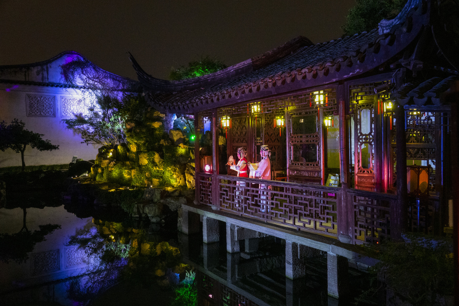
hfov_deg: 63.7
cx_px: 230
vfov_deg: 45.0
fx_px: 370
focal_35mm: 29
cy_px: 153
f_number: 2.8
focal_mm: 10.59
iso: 2000
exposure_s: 1/50
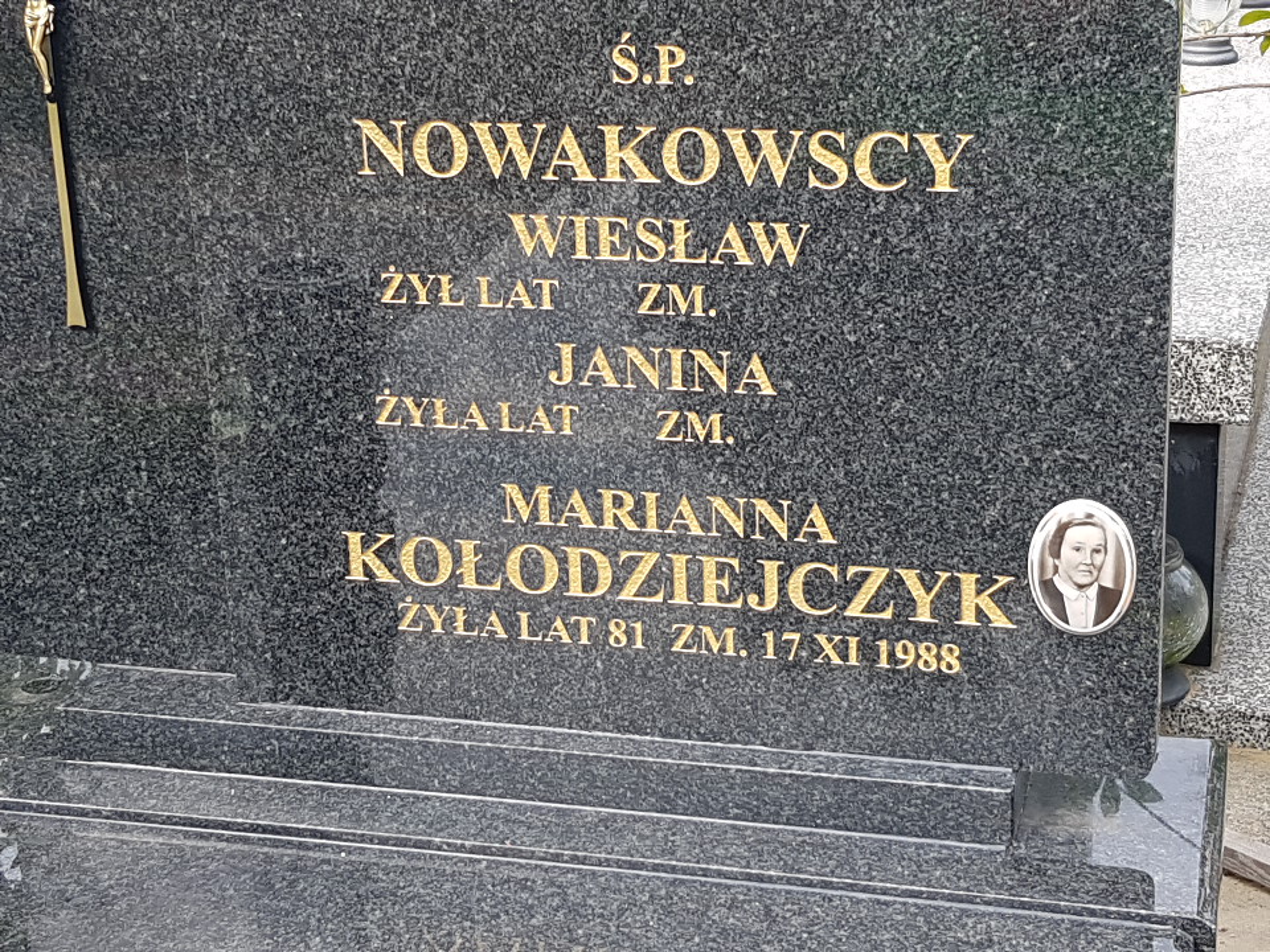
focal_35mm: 26
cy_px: 476
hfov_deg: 67.3
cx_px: 635
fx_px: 954
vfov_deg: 53.1
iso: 50
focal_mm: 4.2
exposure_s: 1/496
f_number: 1.7
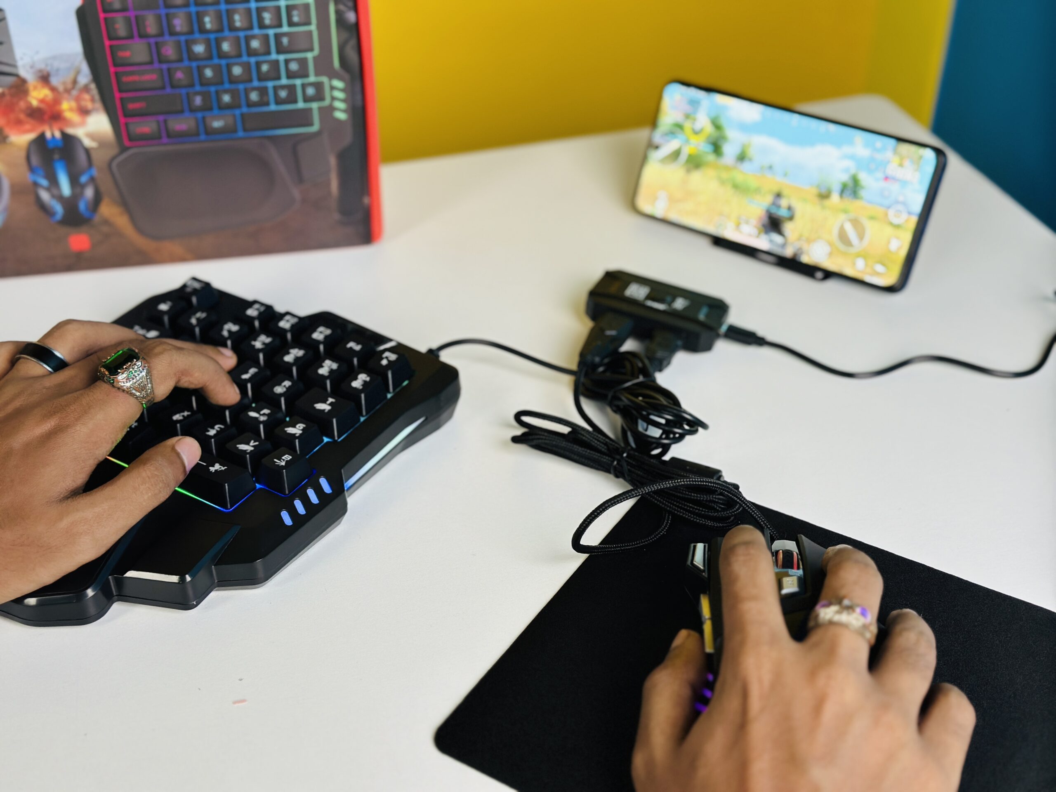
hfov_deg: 39.7
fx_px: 1464
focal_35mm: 48
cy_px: 396
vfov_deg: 30.3
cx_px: 528
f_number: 1.78
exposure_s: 1/50
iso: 100
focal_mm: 6.86
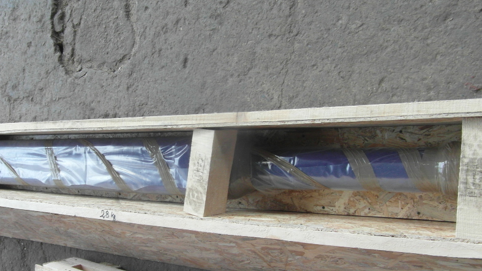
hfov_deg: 57.9
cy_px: 171
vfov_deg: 34.5
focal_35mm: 34
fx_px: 435
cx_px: 212
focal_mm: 4
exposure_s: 1/30
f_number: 3.2
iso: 100
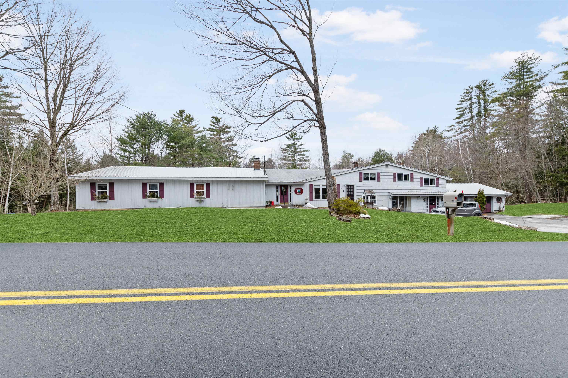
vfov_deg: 77.3
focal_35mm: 15
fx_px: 237
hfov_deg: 100.4
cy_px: 189
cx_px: 284
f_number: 8
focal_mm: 10
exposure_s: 1/100
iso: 100
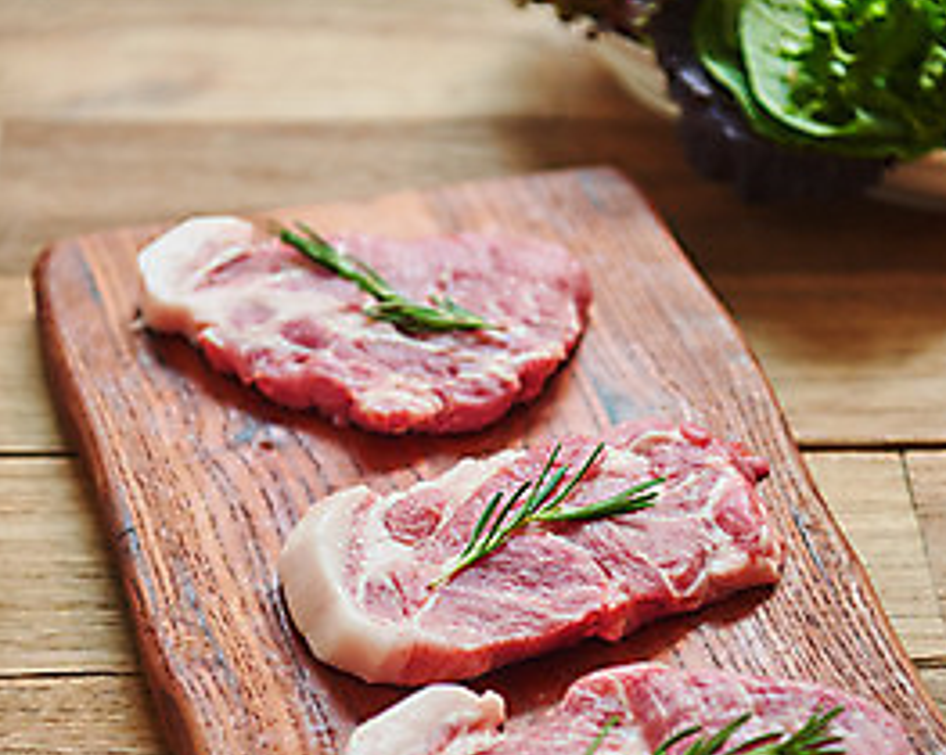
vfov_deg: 15.4
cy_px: 464
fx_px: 2798
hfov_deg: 19.2
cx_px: 473
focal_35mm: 100
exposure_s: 1/160
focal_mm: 70
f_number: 3.5
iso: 400
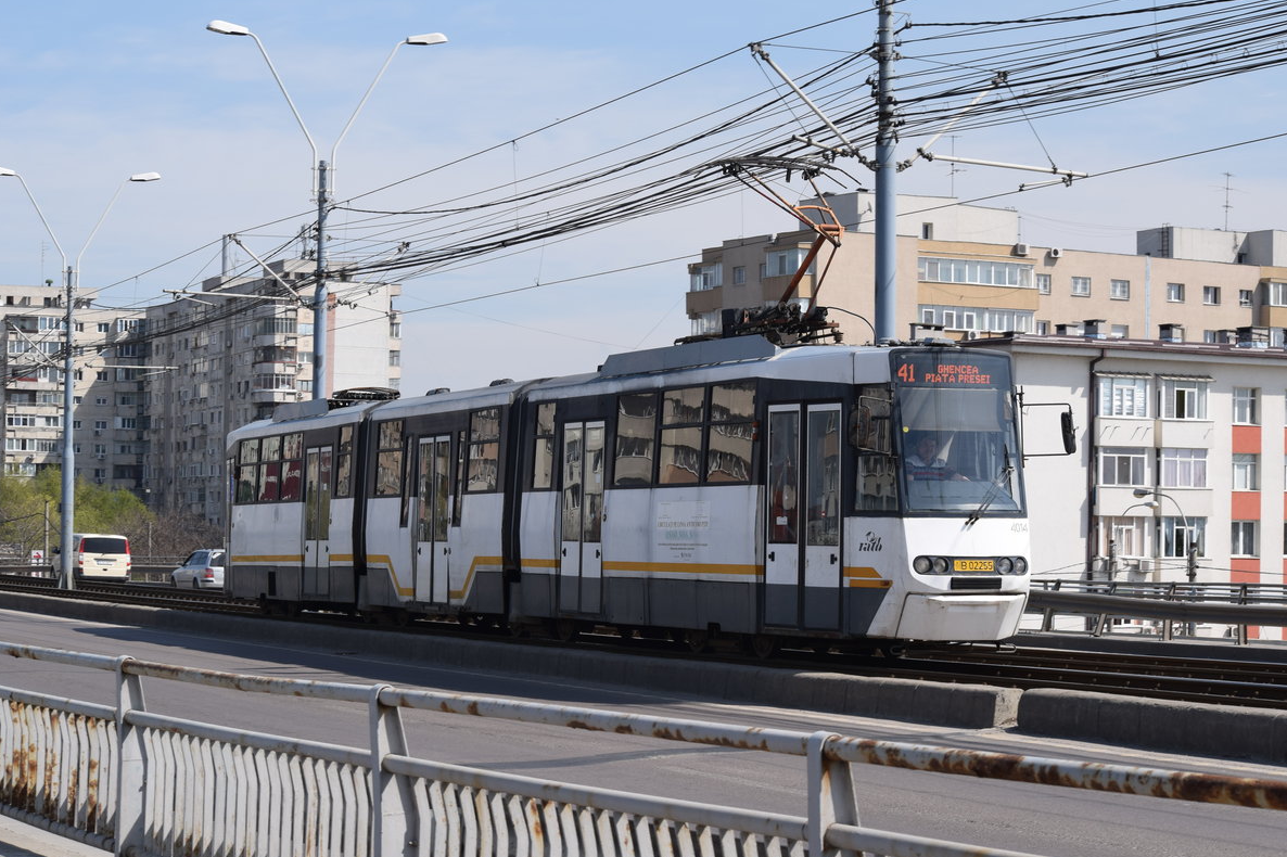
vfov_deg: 16.3
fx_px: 2984
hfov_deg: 24.3
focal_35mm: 84
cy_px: 431
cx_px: 644
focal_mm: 55
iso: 200
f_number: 9
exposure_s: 1/320
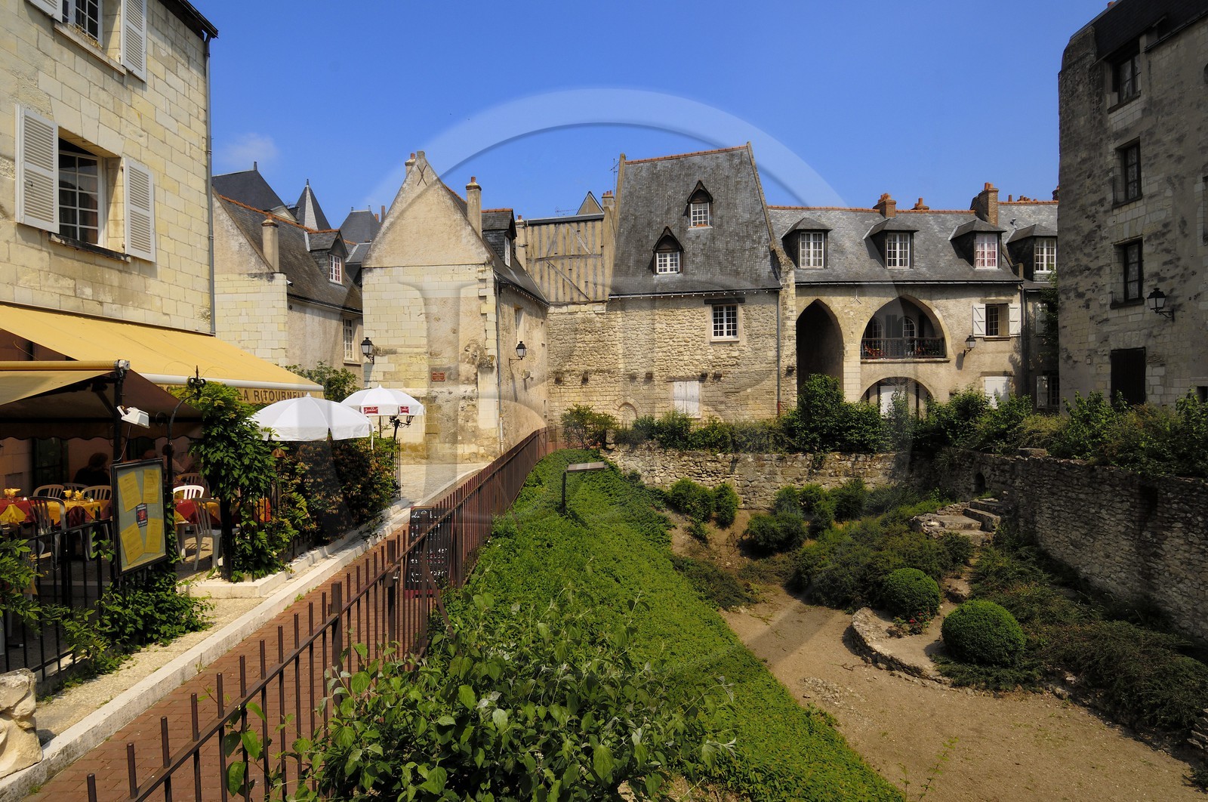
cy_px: 401
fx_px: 603
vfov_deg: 67.2
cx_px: 604
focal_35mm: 18
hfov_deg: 90.1
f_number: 9.5
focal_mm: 12
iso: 100
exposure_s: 1/160
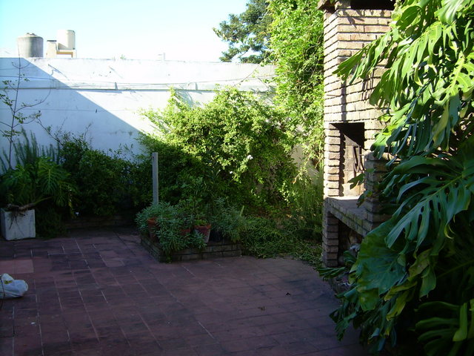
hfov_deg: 49.0
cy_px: 178
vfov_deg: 37.7
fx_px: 520
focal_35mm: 38
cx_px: 237
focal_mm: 6.3
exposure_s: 1/229
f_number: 2.8
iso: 50
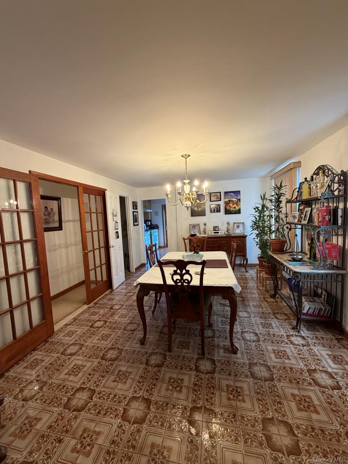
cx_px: 174
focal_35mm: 14
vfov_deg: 102.1
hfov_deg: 85.7
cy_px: 232
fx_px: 188
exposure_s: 1/60
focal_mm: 2.22
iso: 320
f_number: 2.2
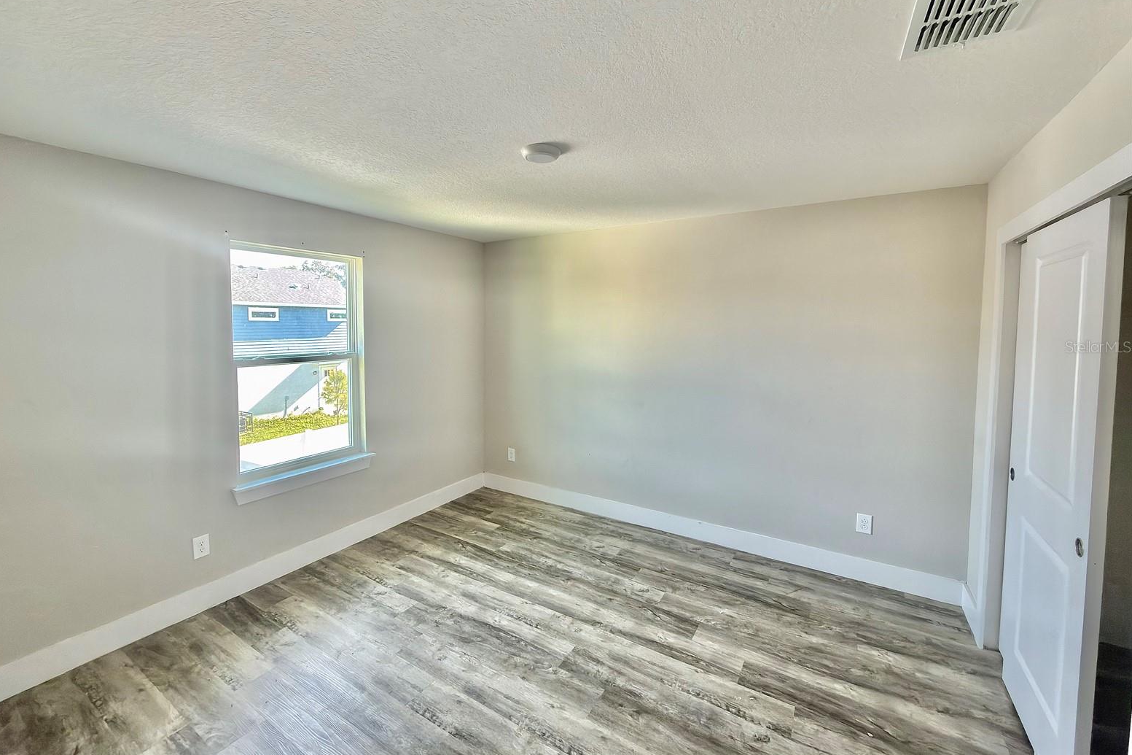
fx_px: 472
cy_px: 346
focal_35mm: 15
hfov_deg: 100.4
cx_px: 551
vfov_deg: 77.2
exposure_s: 1/30
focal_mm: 2.22
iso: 80
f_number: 2.2
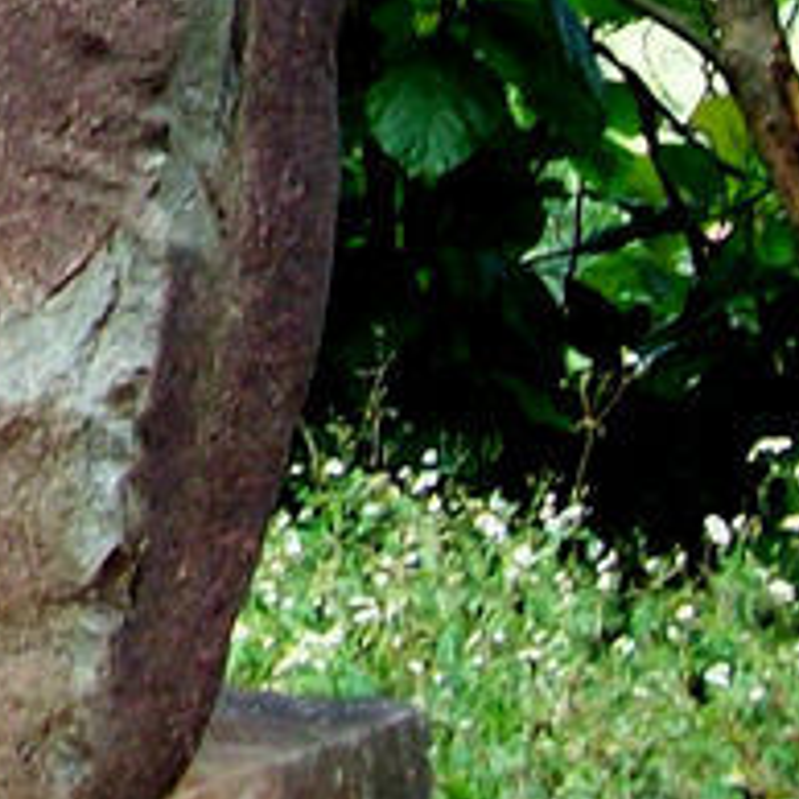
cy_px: -577
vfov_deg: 8.6
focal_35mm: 197
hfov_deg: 8.5
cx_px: -708
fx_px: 5144
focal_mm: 6
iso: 80
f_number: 2.7
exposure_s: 1/133
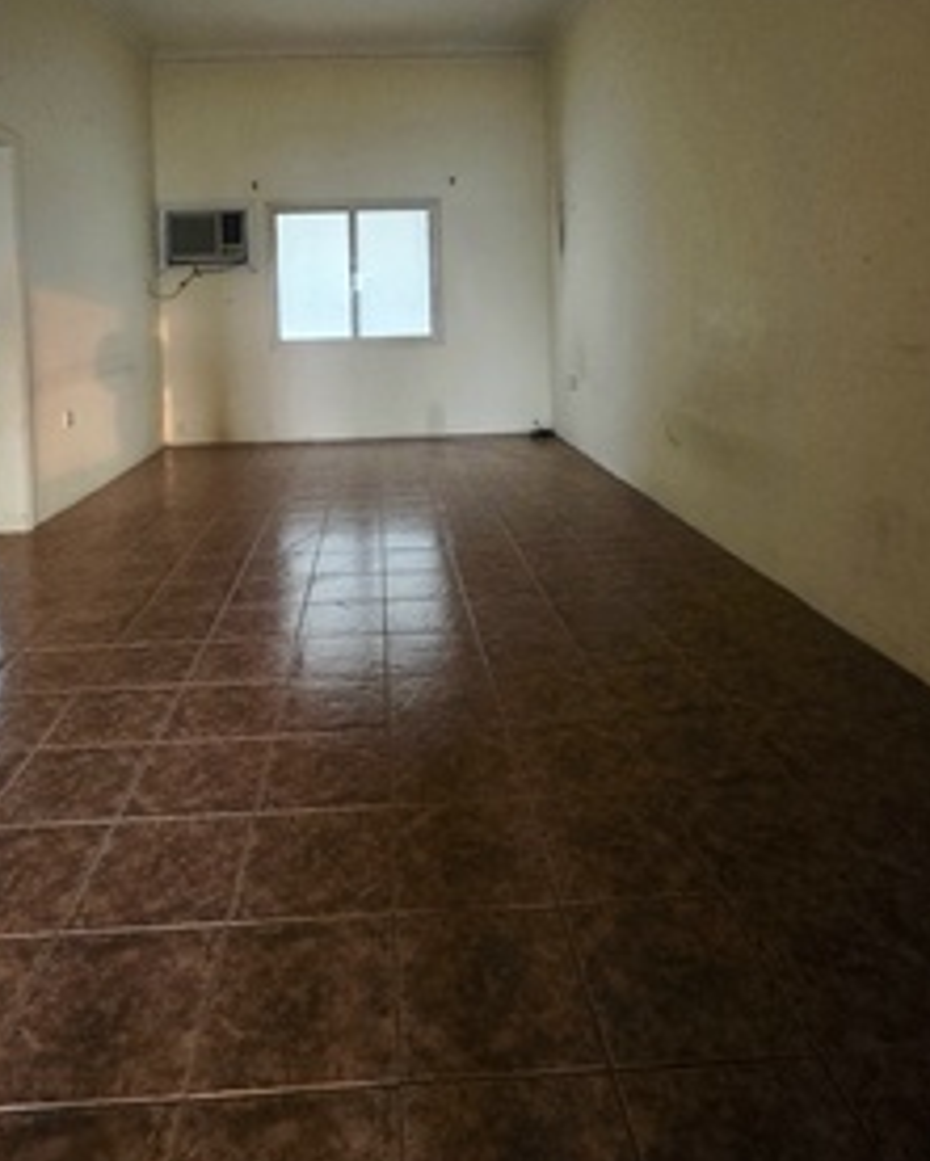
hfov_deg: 65.2
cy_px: 326
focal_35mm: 21
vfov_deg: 73.5
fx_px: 722
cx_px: 393
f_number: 1.9
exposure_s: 1/50.3
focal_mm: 2.2
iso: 1250
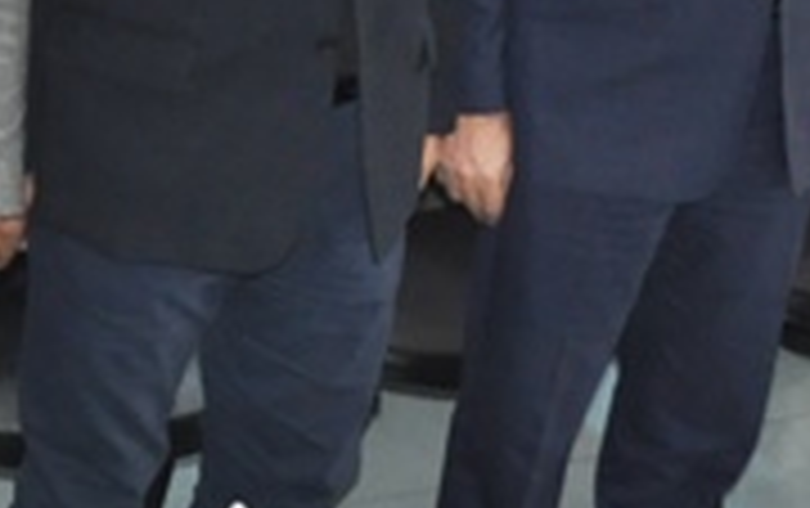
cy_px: -396
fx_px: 3448
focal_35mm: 156
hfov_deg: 13.2
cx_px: -9
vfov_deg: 8.1
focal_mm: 18
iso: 800
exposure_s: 1/60
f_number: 3.5
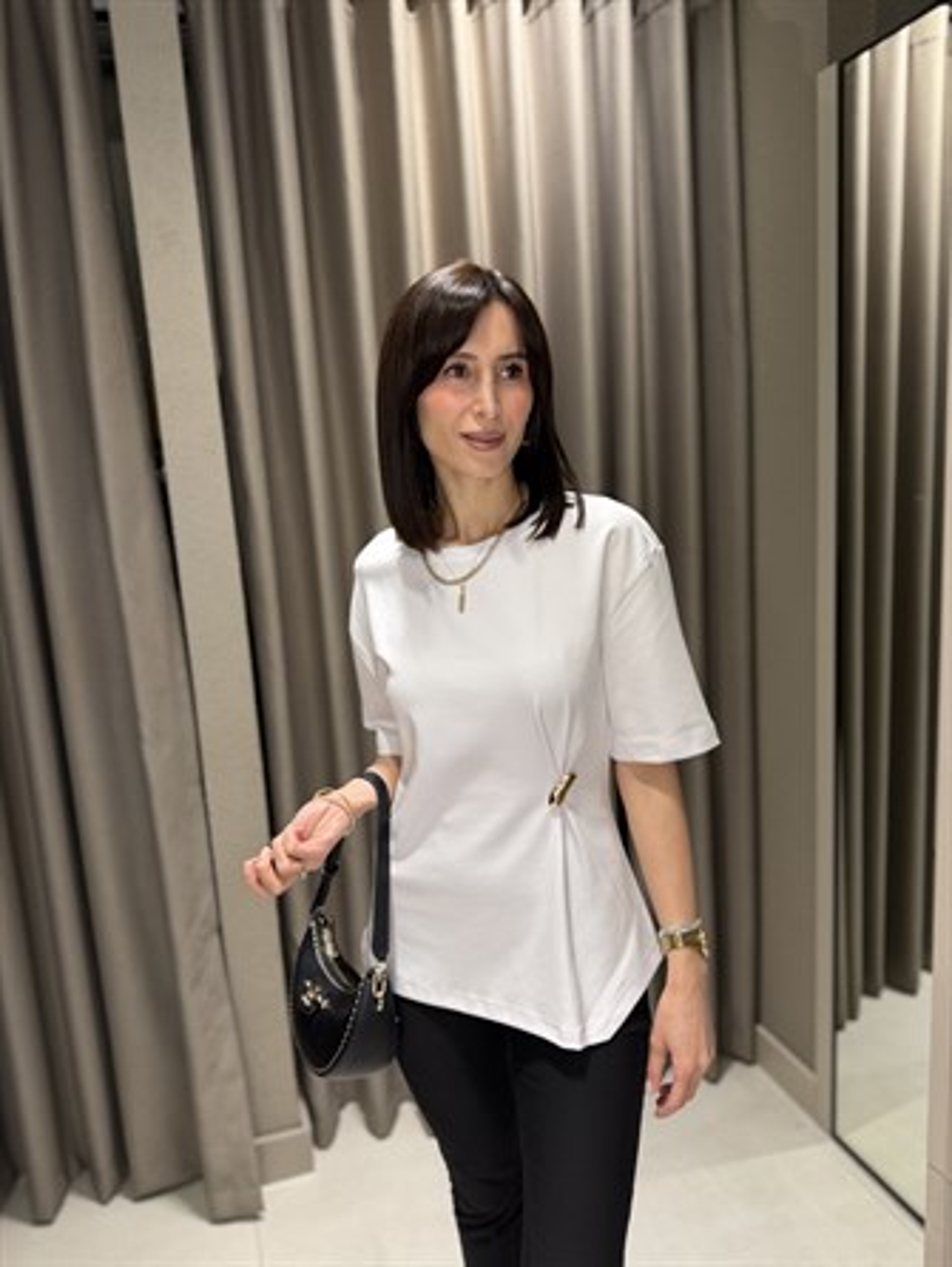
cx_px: 476
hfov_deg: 56.9
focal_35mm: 24
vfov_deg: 71.6
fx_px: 879
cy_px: 634
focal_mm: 6.76
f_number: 1.78
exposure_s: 1/120
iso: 160
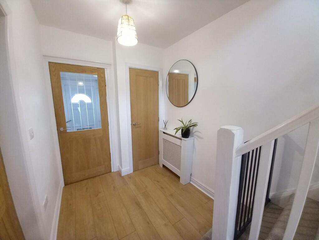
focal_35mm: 13
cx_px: 160
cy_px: 120
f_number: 2.2
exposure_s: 1/25
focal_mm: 1.13
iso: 250
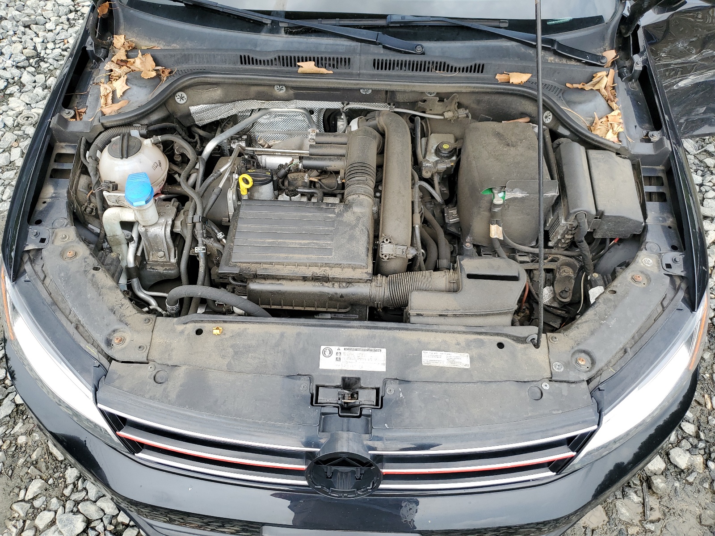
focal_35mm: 26
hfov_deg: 67.3
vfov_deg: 53.1
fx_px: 537
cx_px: 358
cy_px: 268
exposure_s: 1/667
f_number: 1.5
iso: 50
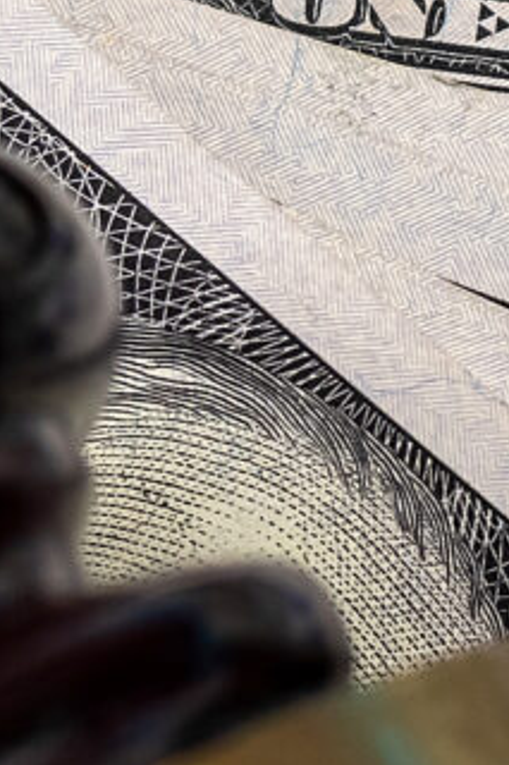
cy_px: 1041
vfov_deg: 7.3
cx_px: 777
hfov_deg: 4.9
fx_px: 5944
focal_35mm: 280
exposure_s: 1/100
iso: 320
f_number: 6.3
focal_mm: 35
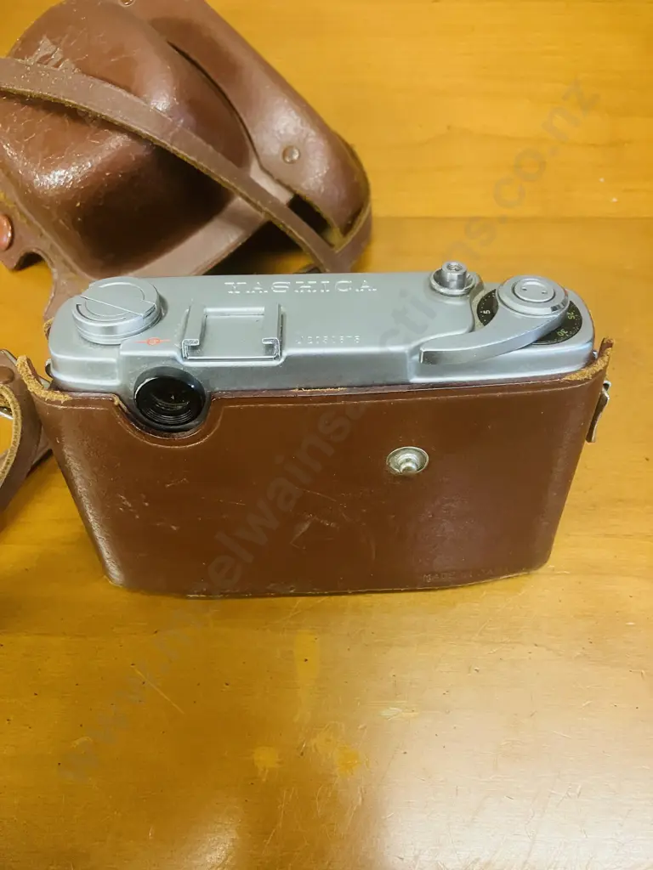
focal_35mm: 28
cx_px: 326
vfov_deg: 63.4
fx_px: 704
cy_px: 435
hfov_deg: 49.7
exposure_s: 1/33
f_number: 1.8
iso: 250
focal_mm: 3.99
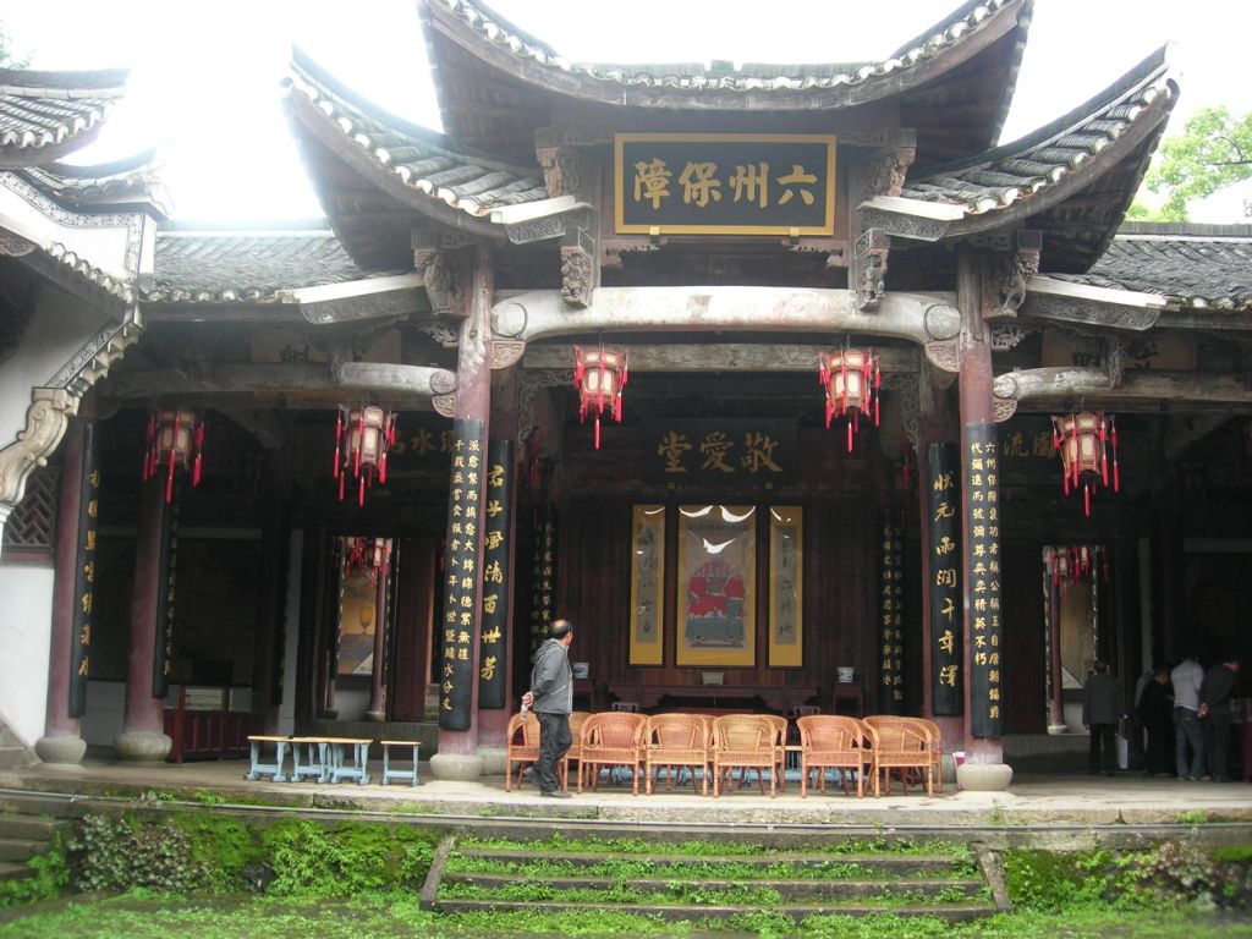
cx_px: 626
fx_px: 1374
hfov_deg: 49.0
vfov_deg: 37.7
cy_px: 470
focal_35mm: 38
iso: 64
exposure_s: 1/81.5
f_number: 2.8
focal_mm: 7.8
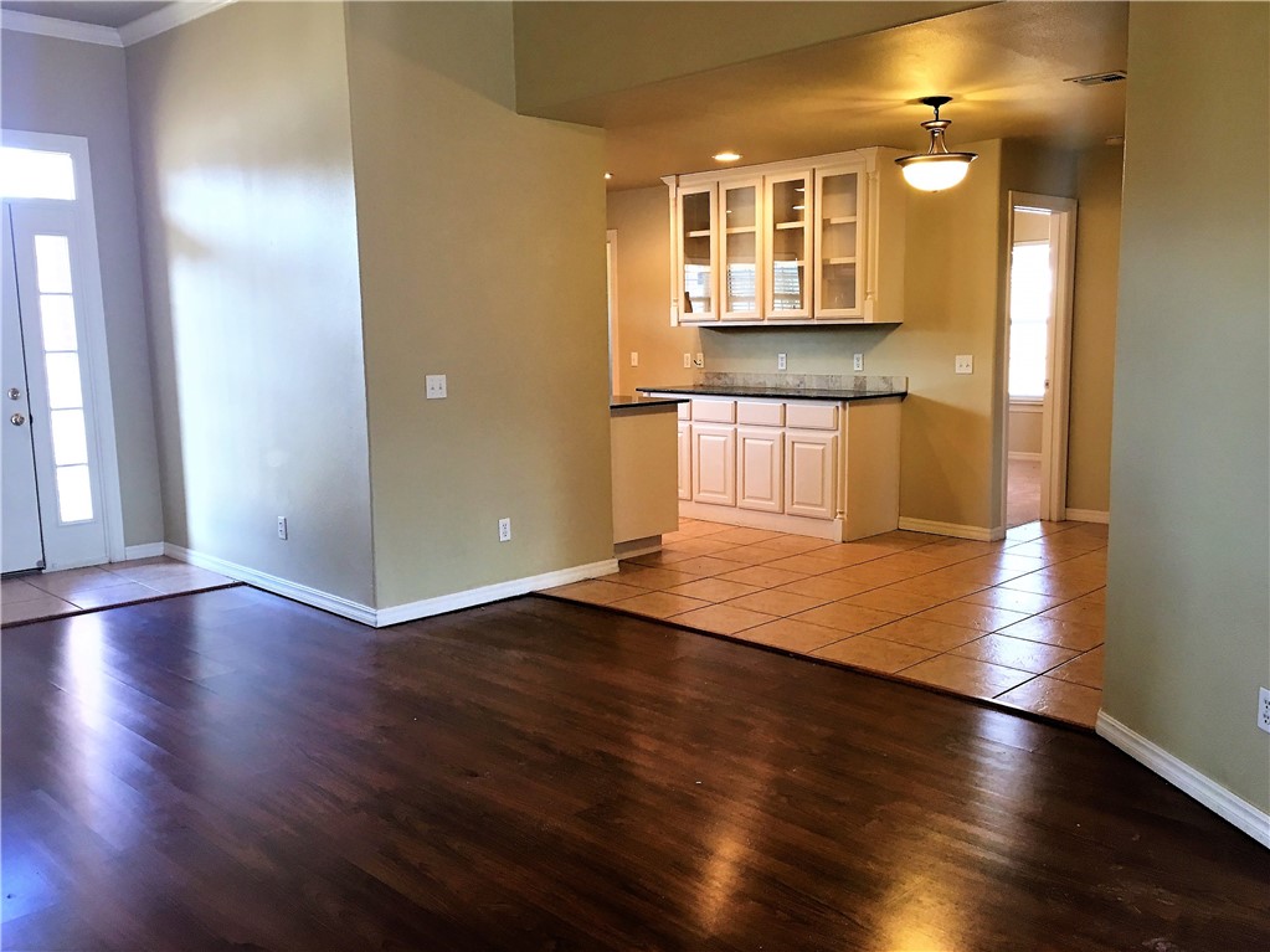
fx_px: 1064
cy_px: 476
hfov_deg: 61.7
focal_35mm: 29
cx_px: 635
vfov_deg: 48.2
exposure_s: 1/30
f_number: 2.2
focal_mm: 4.15
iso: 80
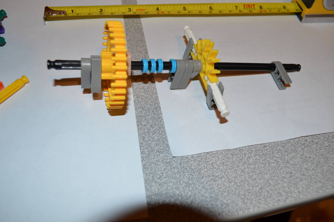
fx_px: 306
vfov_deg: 39.8
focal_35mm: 33
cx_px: 167
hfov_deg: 57.3
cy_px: 111
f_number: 5.6
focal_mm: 22
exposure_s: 1/30
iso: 200
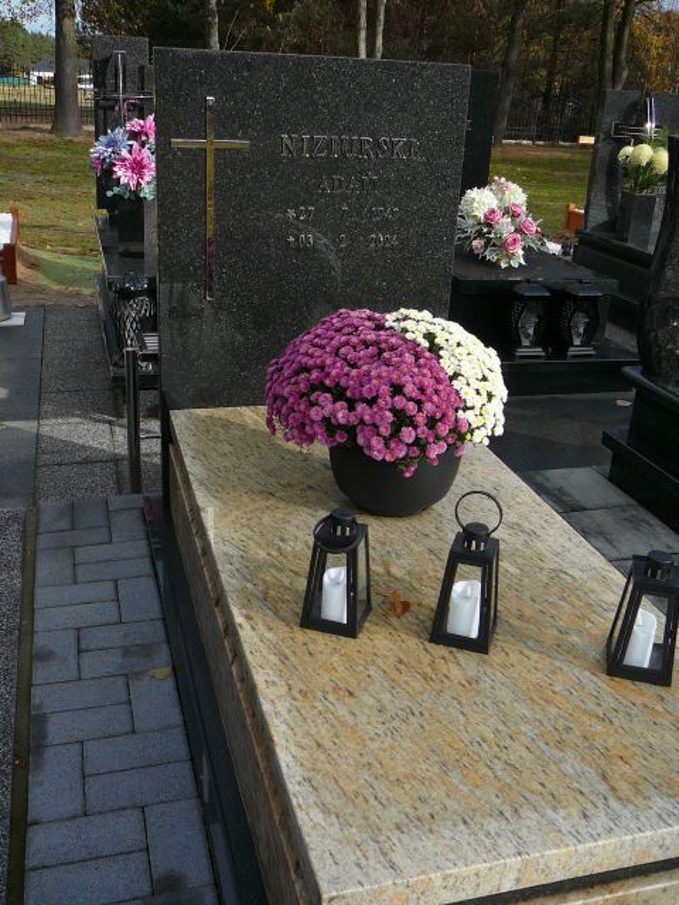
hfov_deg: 40.7
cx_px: 340
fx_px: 915
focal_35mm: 35
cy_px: 452
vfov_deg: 52.6
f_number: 2.8
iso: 80
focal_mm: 5.2
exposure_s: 1/640
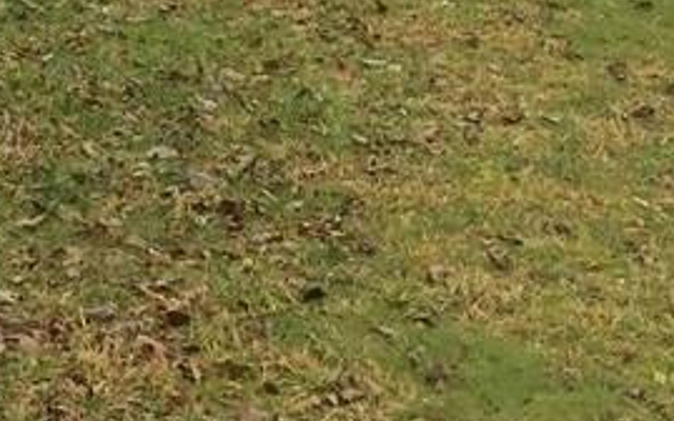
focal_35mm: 117
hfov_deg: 16.5
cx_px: -278
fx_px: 2149
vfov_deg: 10.5
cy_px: -363
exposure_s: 1/760
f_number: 2.2
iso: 32
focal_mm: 4.15
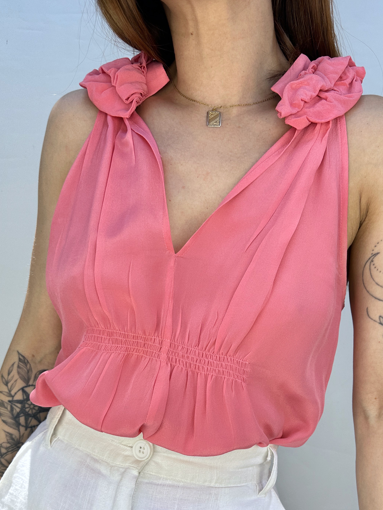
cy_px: 359
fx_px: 516
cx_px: 213
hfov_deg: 40.6
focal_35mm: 35
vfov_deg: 51.2
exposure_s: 1/650
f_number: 1.78
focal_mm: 6.86
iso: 80
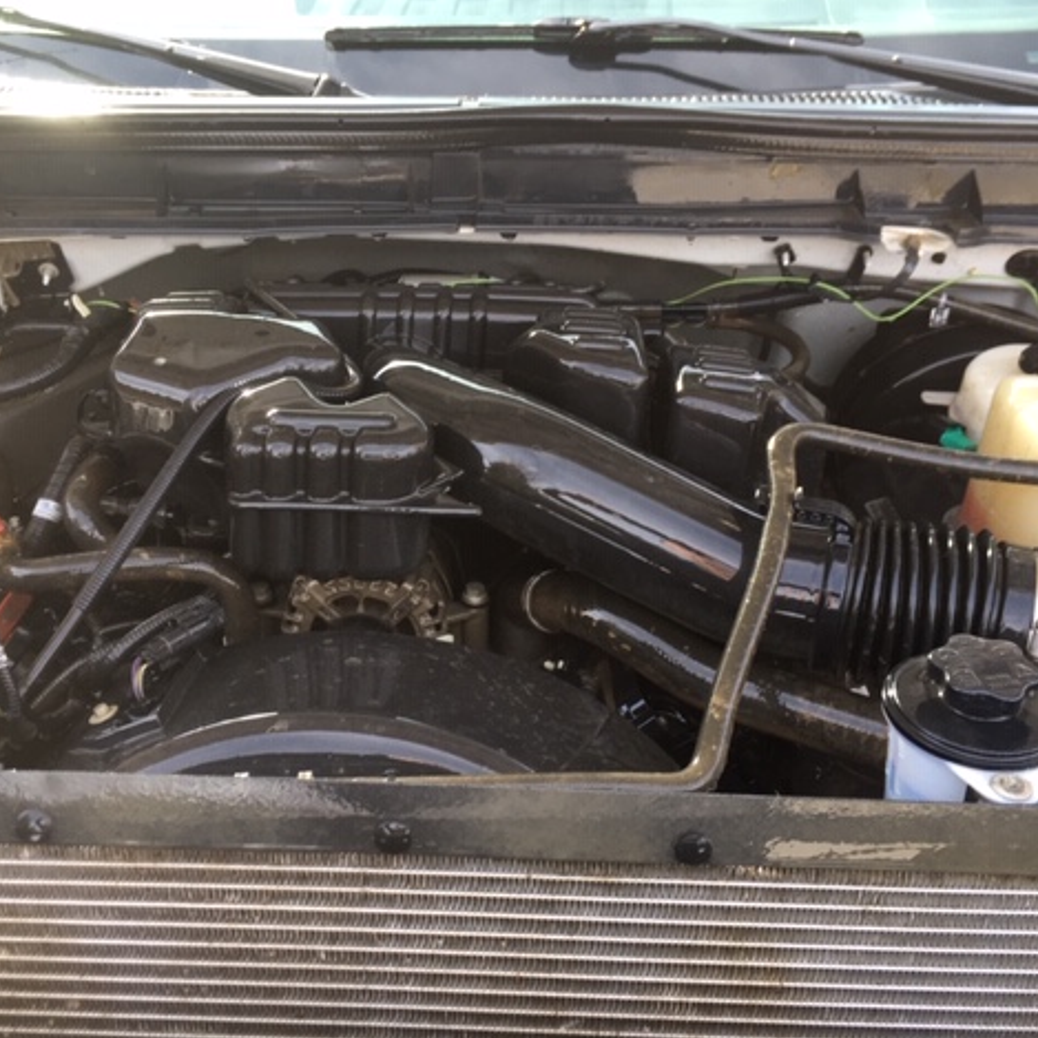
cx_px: 474
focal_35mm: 35
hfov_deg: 47.2
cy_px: 511
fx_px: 1187
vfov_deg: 47.2
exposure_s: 1/120
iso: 40
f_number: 2.2
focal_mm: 4.15
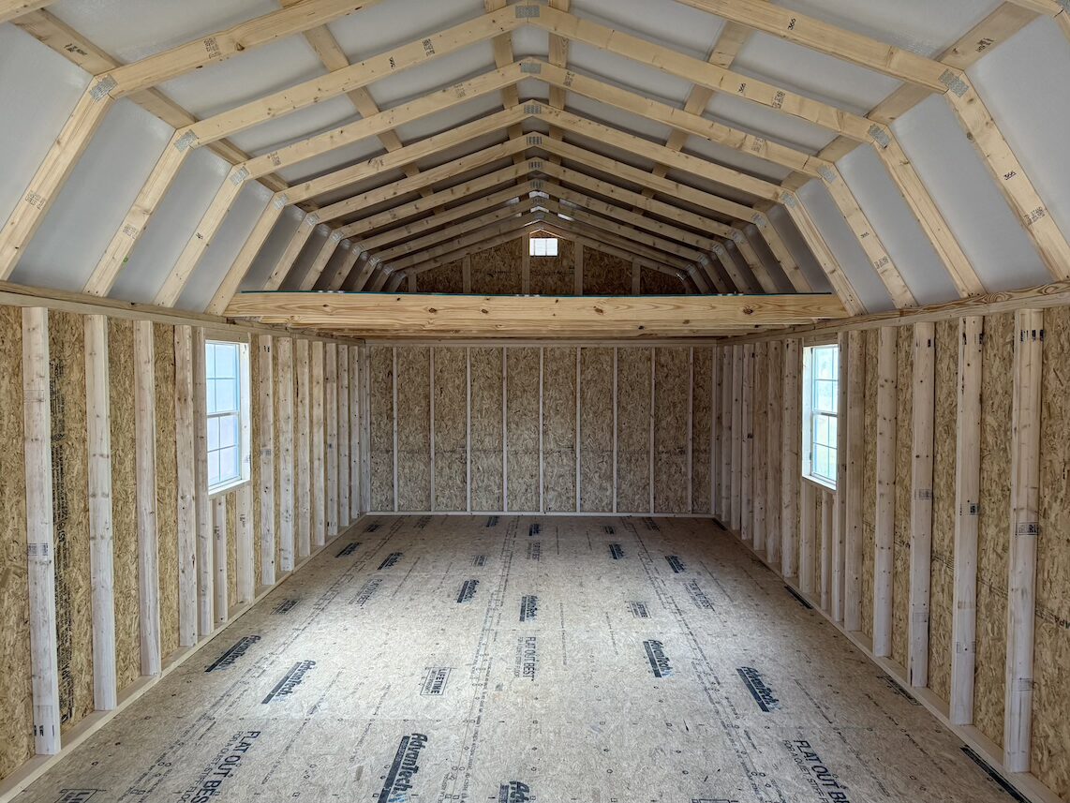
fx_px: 742
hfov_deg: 71.6
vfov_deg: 56.8
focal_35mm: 24
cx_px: 535
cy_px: 402
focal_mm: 6.76
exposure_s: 1/60
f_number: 1.78
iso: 250
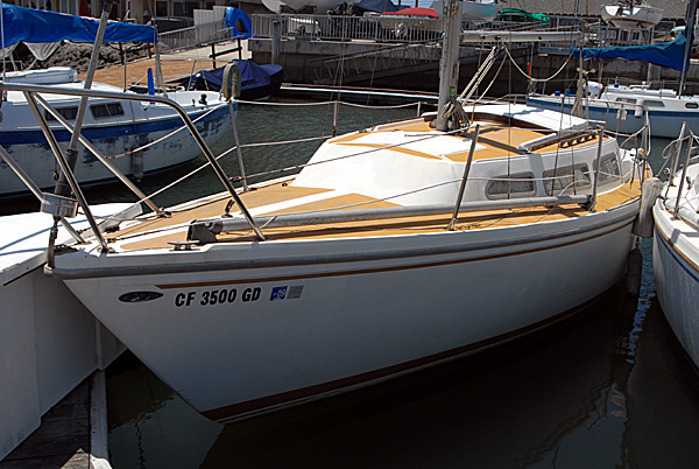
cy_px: 234
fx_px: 700
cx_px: 350
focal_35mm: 36
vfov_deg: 37.0
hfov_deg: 53.1
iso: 200
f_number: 13
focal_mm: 24
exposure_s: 1/400
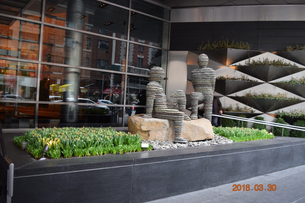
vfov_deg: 43.6
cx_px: 152
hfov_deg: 61.9
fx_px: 254
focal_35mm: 30
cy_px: 102
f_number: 4
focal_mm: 20
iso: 560
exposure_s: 1/60
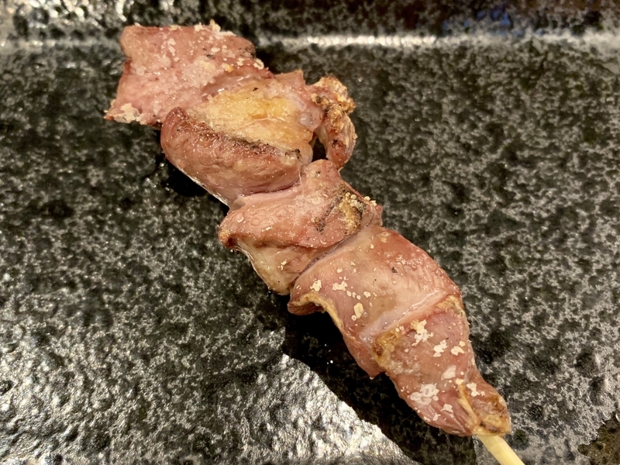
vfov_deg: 53.1
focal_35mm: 26
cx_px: 310
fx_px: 466
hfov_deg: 67.3
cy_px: 232
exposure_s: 1/25
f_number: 1.8
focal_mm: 4.25
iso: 500
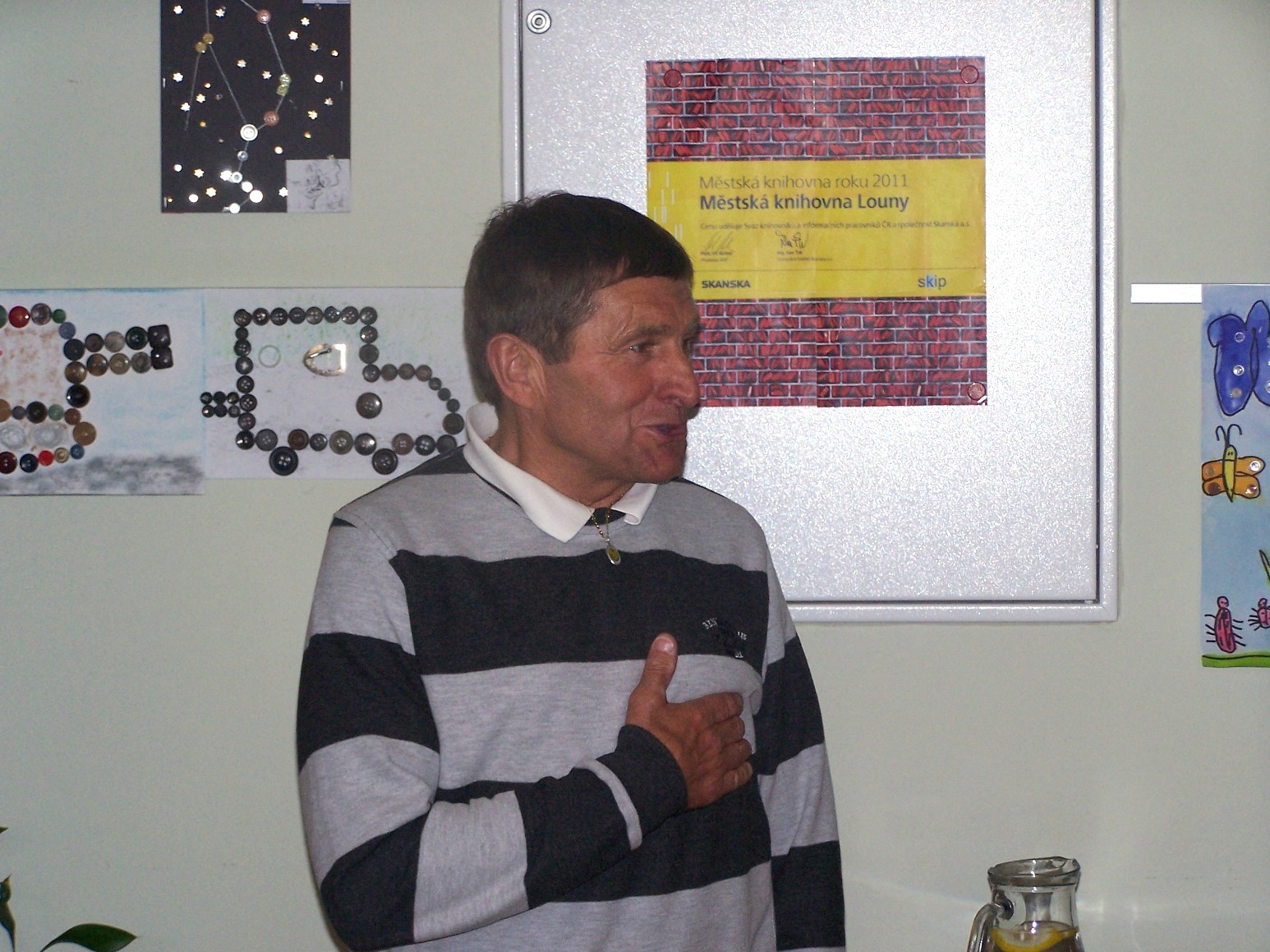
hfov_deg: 16.8
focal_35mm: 117
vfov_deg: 12.7
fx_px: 4292
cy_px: 476
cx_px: 635
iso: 140
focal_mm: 19.4
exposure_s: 1/90
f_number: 3.2
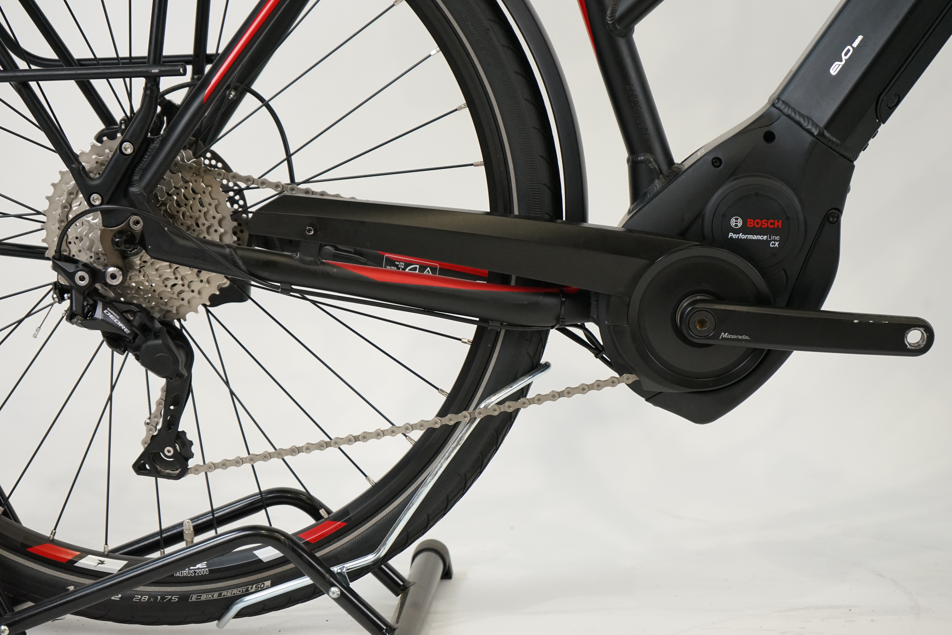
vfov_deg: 19.5
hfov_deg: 28.8
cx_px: 476
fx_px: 1851
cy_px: 318
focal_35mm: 70
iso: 2000
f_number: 5.6
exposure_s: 1/200
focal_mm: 70
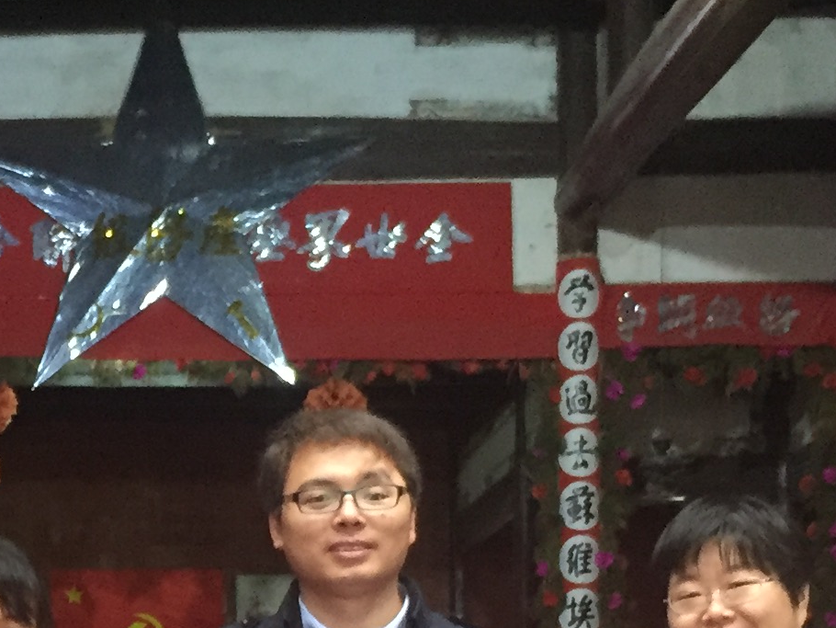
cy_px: 740
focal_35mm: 104
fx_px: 2512
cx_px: -85
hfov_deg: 18.2
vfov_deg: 13.8
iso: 320
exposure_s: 1/33
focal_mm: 4.15
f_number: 2.2
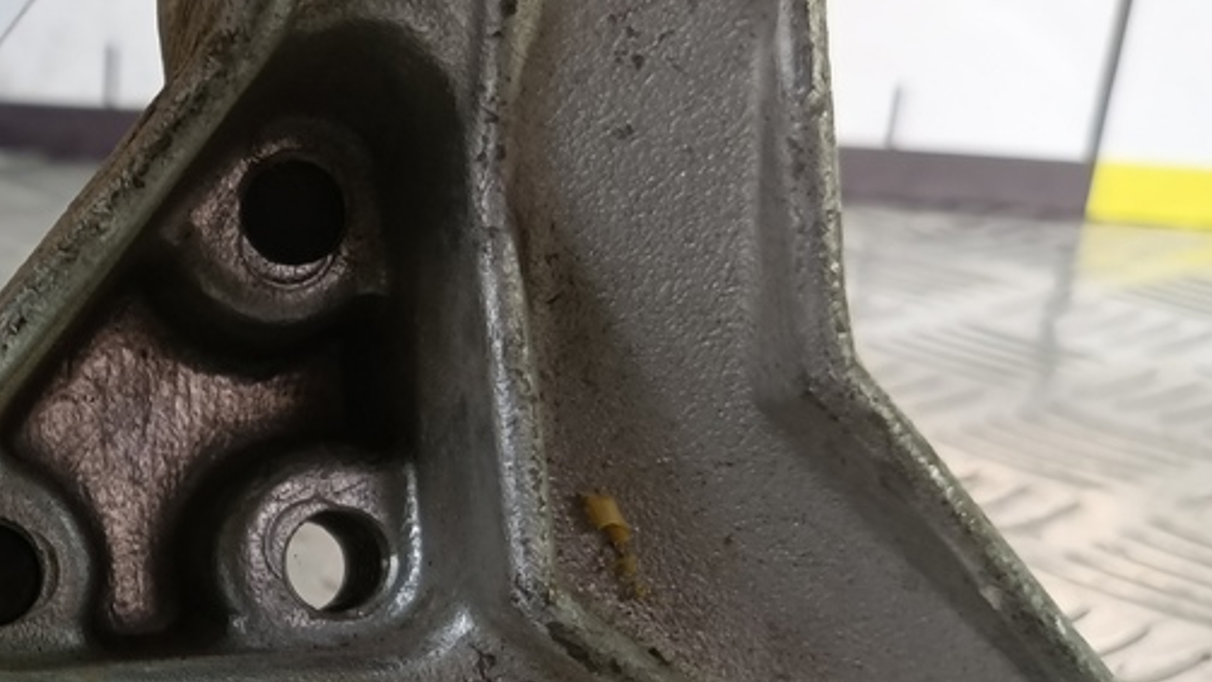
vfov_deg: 22.7
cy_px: 651
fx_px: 1639
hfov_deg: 36.2
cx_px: -19
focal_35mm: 51
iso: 96
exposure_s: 1/50
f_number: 1.6
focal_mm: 4.11
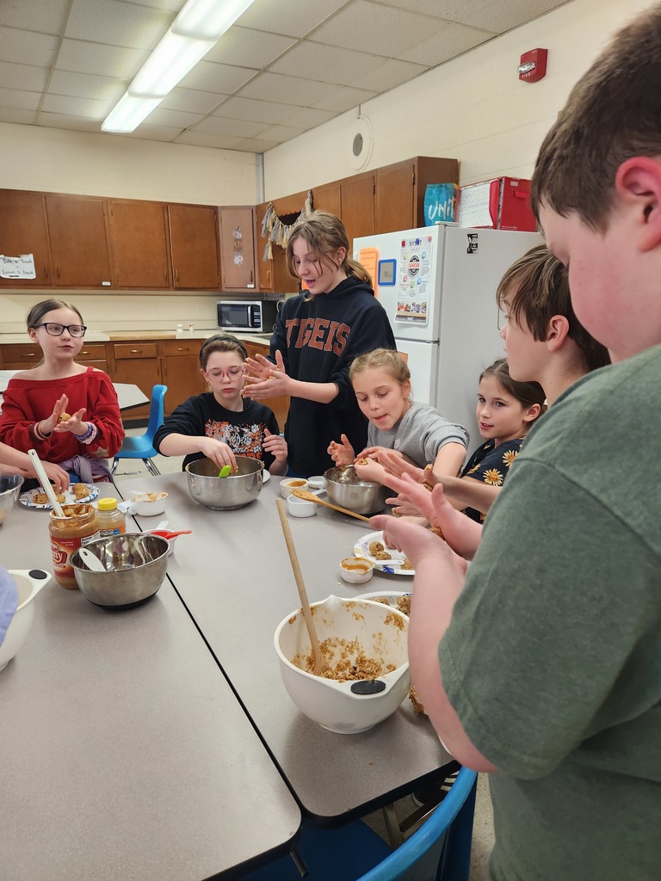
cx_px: 330
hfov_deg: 58.9
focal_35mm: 23
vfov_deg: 73.9
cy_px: 440
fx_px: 586
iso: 125
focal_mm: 5.4
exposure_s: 1/120
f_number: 1.8
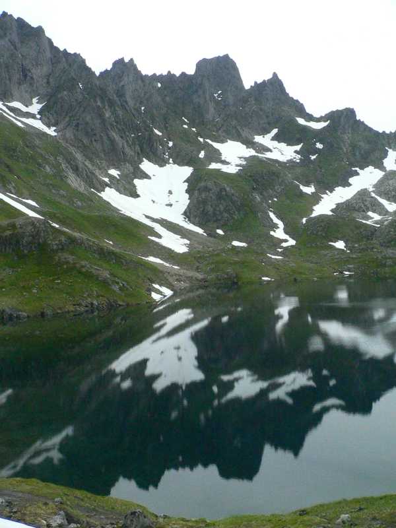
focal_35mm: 35
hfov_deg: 40.7
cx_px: 198
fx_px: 534
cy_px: 264
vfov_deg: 52.6
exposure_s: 1/1000
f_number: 5.6
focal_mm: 4.6
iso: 400
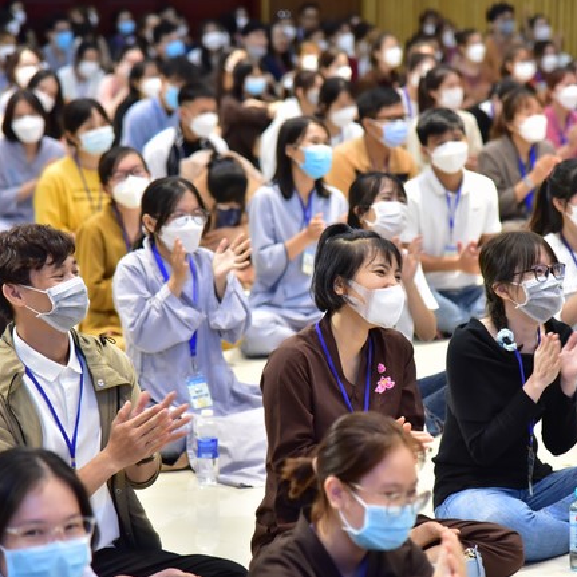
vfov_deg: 11.3
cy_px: 288
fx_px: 2904
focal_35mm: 154
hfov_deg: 11.3
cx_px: 333
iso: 2500
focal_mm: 120
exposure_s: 1/125
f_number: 4
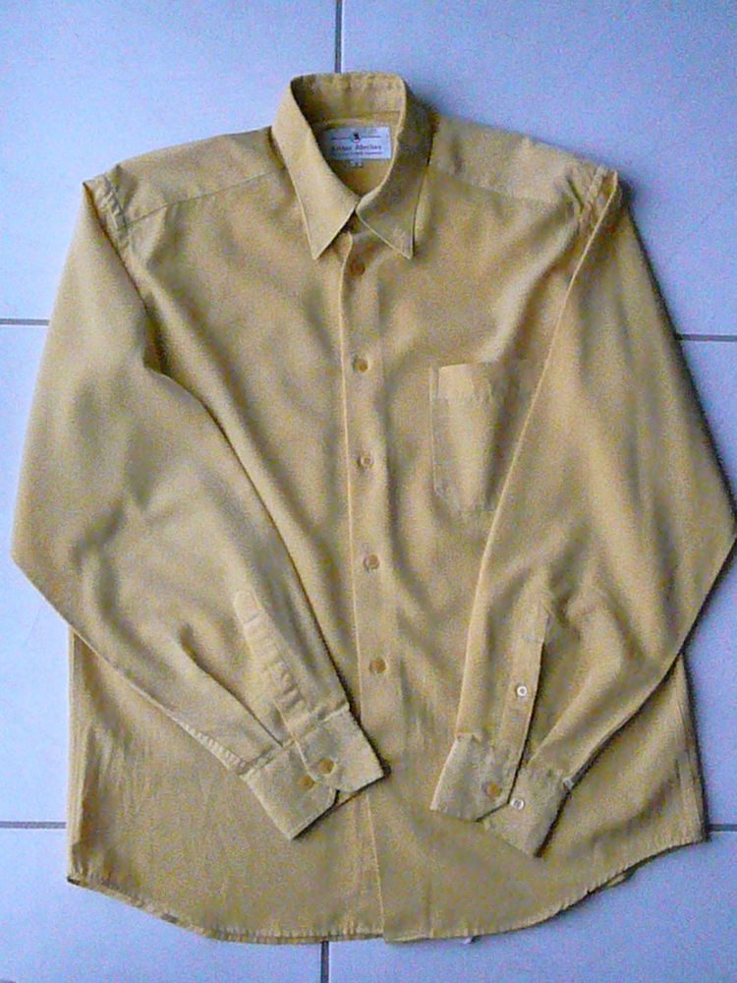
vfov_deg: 41.2
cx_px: 368
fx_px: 1306
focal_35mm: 46
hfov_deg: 31.5
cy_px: 492
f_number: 3.5
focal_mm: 7.5
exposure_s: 1/1000
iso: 3200
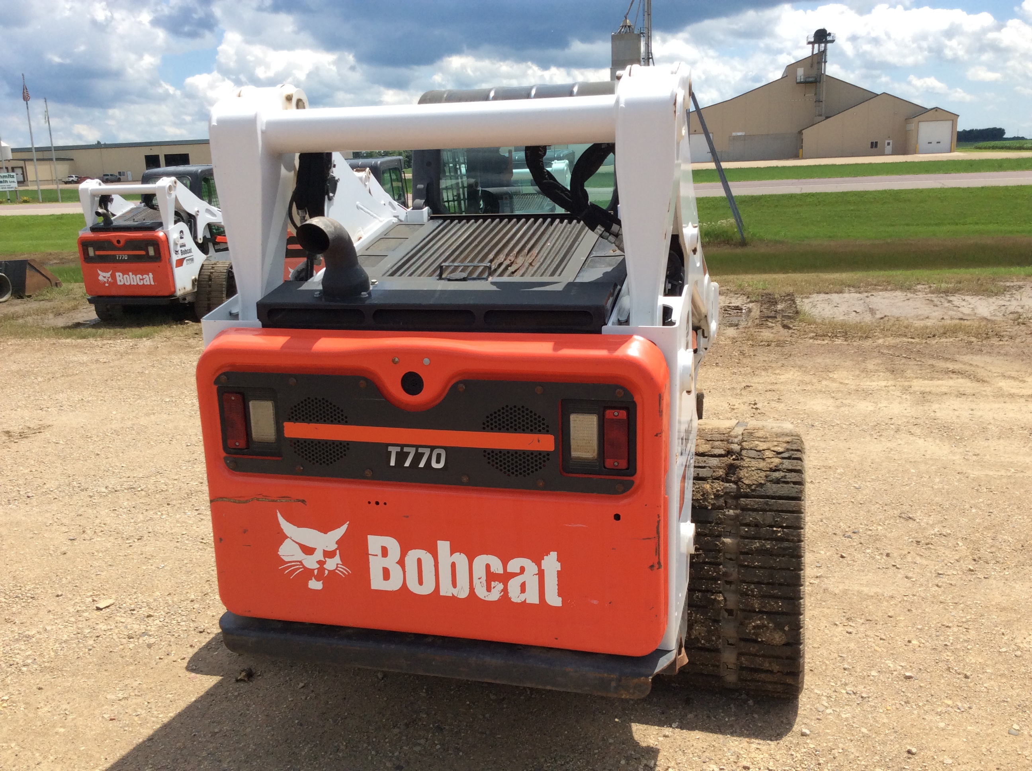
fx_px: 953
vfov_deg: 44.1
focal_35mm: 32
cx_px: 516
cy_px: 386
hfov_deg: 56.9
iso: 32
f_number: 2.4
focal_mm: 3.3
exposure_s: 1/1506
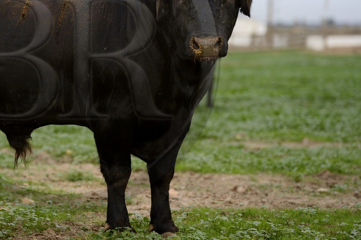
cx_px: 66
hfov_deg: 7.2
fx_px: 2875
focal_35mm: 287
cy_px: 58
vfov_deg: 4.8
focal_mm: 175
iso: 800
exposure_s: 1/500
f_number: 5
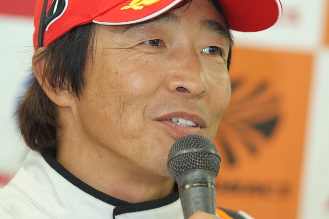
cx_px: 172
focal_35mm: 322
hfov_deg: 6.4
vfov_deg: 4.3
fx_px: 2941
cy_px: 93
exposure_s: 1/125
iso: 800
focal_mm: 180
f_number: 2.8
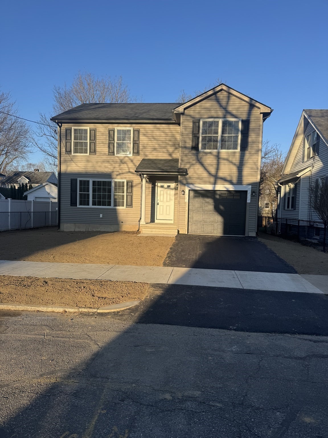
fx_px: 303
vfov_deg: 71.6
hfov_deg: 56.8
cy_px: 219
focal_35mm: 24
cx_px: 164
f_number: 1.78
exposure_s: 1/1923
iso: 80
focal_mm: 6.76
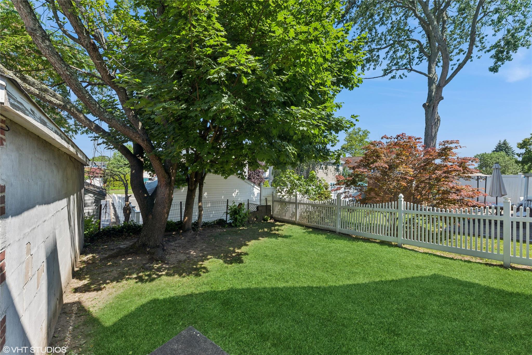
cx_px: 266
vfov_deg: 81.2
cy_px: 178
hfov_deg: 104.3
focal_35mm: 14
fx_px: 207
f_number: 11
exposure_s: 1/60
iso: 100
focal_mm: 14
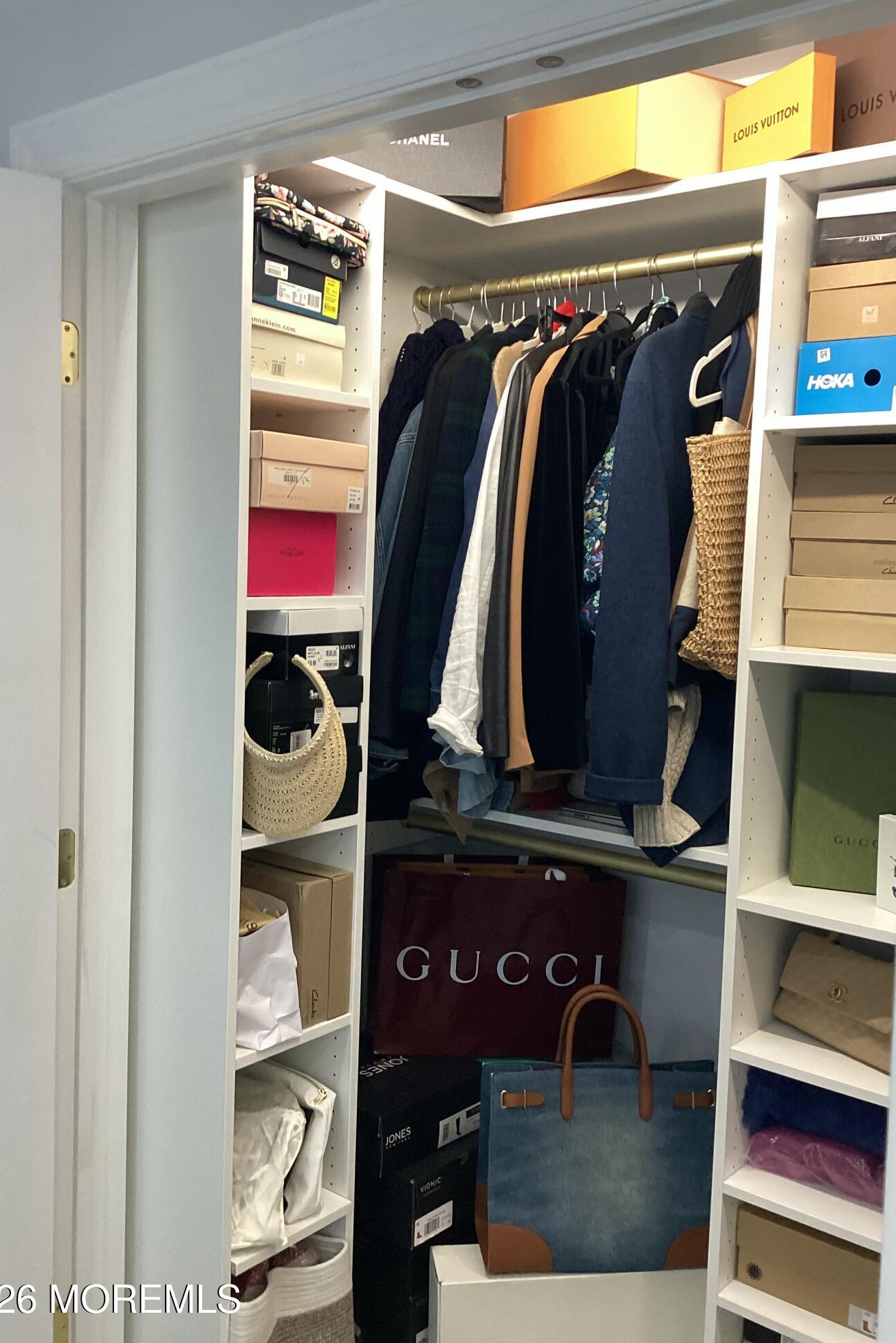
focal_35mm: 33
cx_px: 435
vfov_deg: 57.2
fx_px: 1232
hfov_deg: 40.0
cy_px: 675
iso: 160
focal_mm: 3.3
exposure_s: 1/60
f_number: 2.4
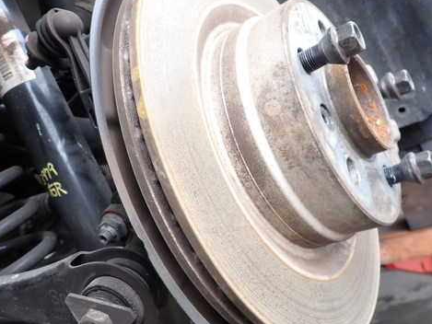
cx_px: 195
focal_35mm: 32
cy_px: 151
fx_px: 399
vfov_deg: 44.2
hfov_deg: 56.7
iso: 100
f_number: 2.8
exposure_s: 1/80
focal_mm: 4.5
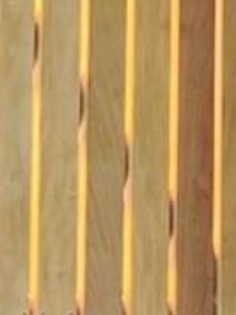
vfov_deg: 6.2
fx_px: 2842
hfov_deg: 4.8
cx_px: 73
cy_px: -188
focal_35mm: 313
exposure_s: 1/122
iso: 50
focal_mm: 6
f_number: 2
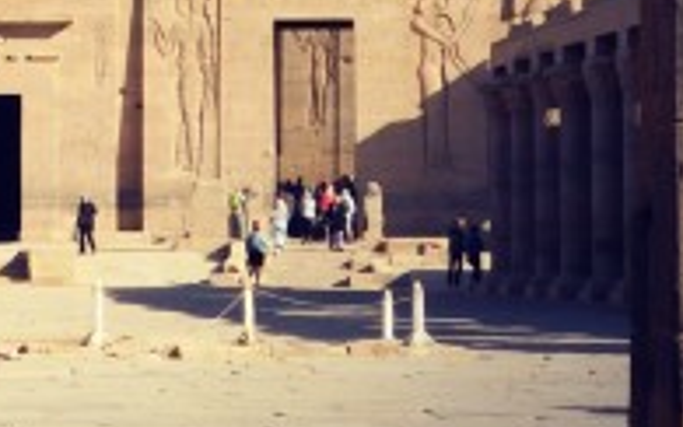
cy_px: -75
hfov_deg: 16.6
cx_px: -70
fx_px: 2272
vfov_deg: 10.6
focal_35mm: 122
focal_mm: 8
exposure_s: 1/1250
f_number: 3.7
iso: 125
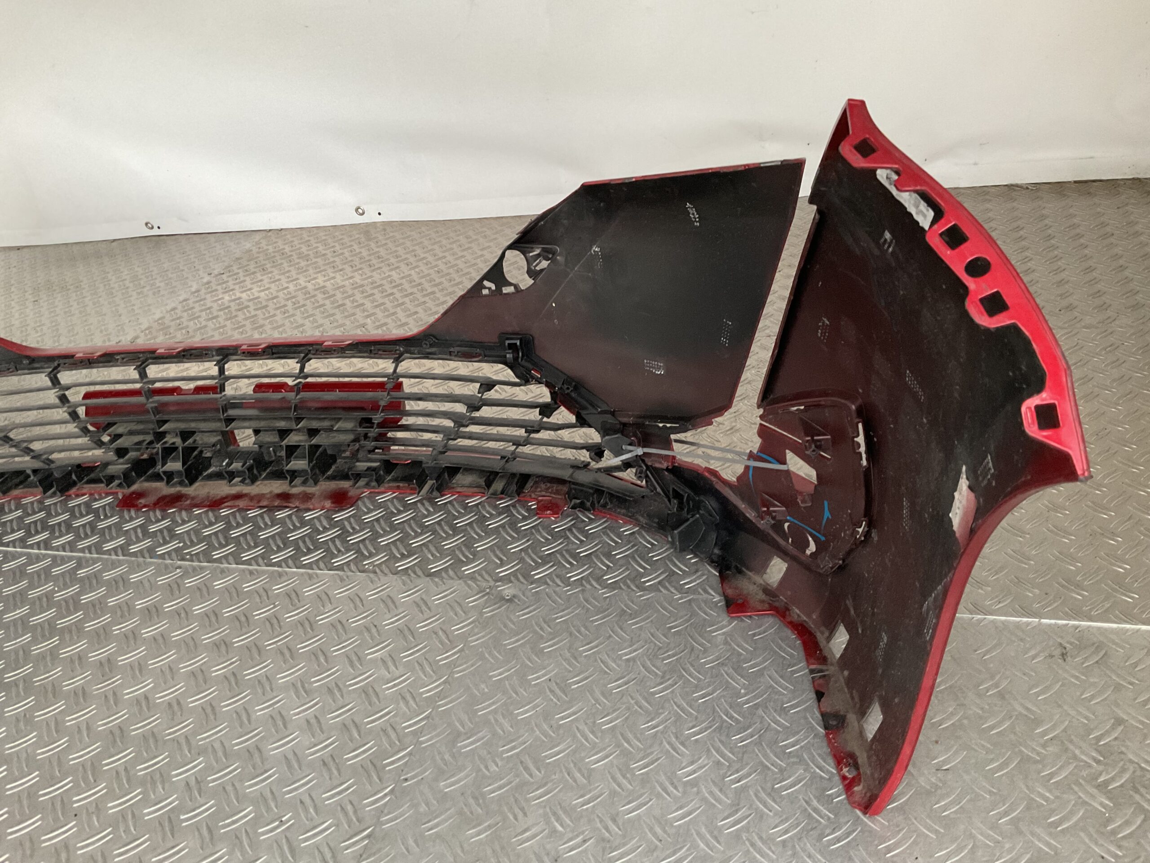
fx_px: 963
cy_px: 432
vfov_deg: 48.2
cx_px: 575
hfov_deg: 61.7
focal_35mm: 29
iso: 160
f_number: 1.8
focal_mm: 3
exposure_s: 1/60
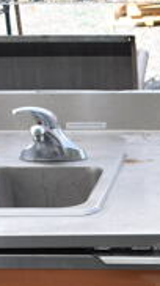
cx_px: 259
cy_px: 314
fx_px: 719
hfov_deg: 12.0
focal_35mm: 95
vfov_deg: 21.3
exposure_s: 1/250
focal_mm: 18
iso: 200
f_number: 5.6
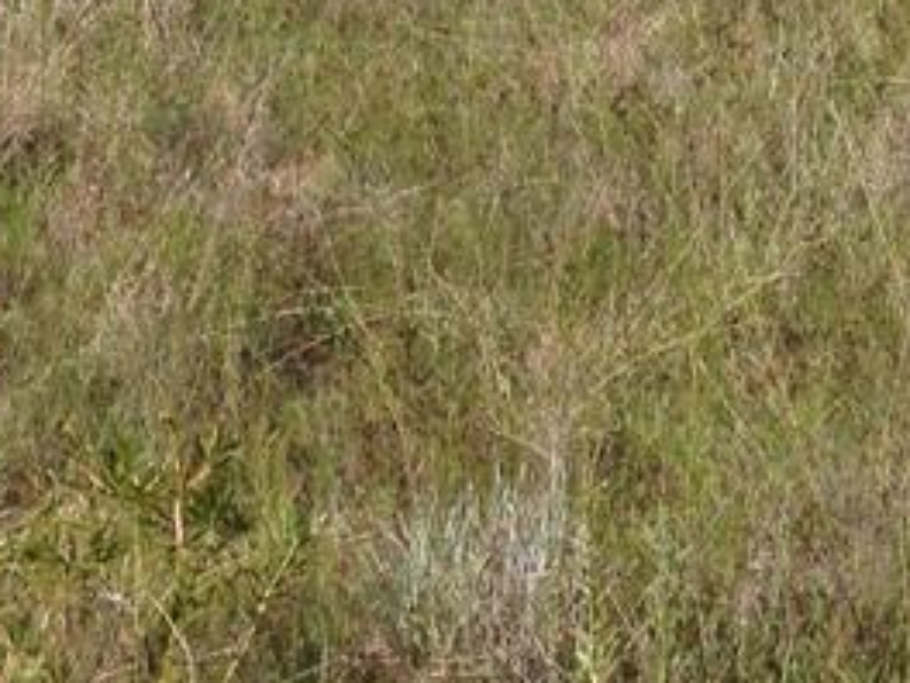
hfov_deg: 15.3
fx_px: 3365
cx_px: 669
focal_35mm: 128
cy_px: -531
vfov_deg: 10.9
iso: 50
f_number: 2.4
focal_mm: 4.12
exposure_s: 1/1506
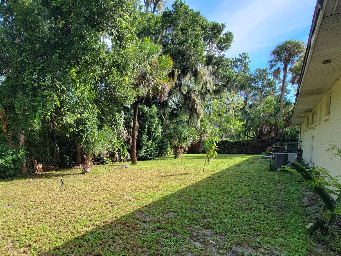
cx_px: 98
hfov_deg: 74.9
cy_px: 171
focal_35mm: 21
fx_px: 207
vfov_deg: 61.9
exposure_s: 1/529
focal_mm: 2.2
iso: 50
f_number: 2.2
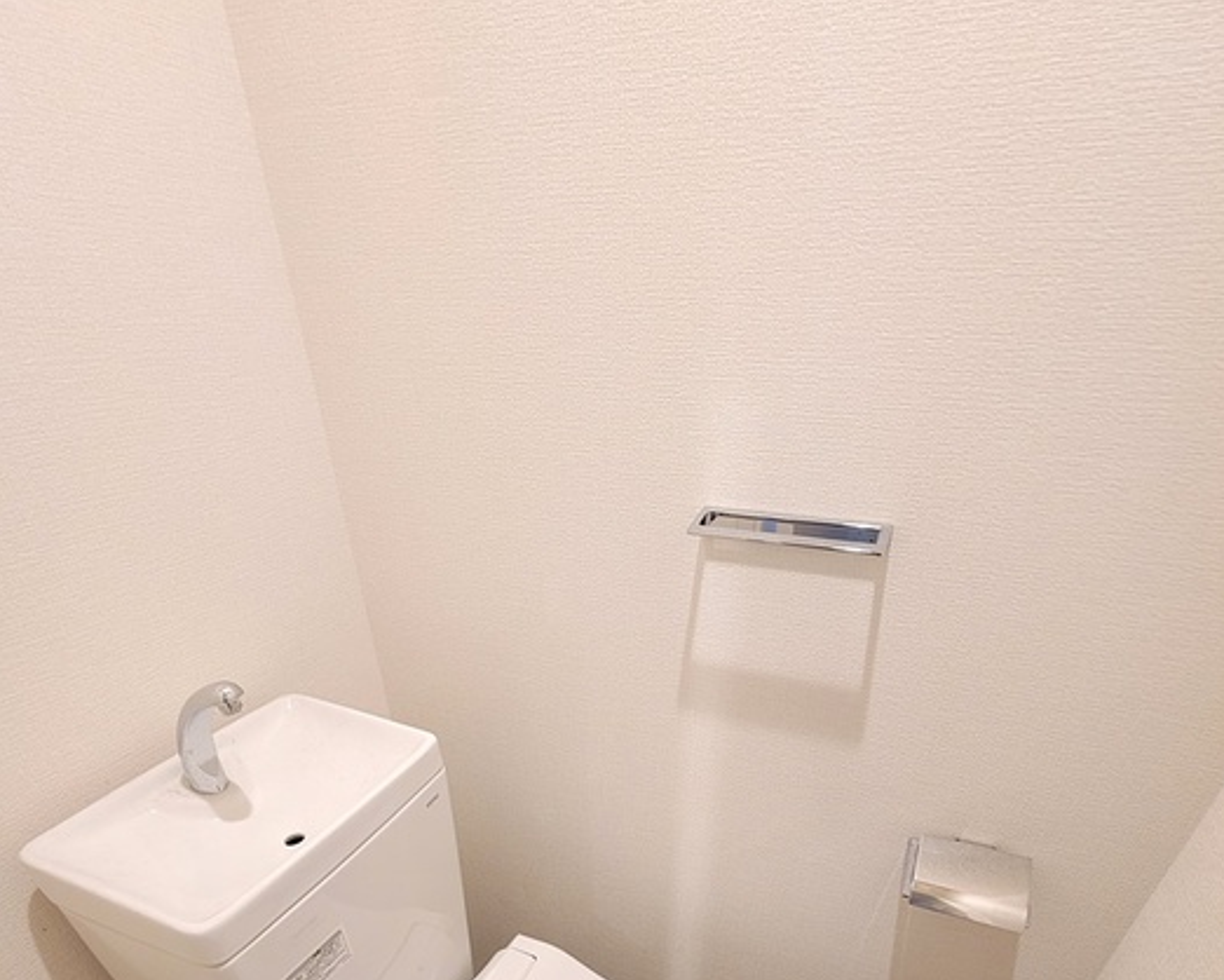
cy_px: 797
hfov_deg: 89.6
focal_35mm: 17
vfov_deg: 68.8
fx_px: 616
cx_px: 613
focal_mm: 2.2
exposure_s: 1/50
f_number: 2.2
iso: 400
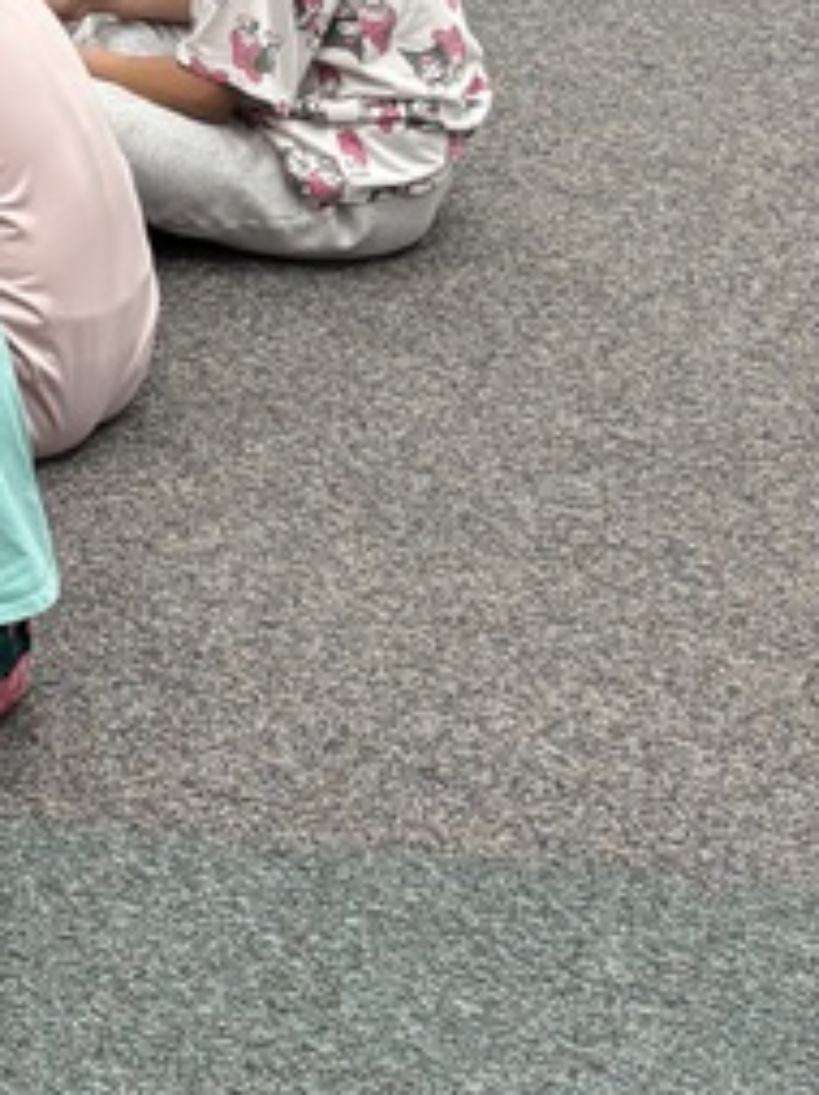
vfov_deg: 15.8
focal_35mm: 105
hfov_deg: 12.4
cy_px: -910
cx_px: -828
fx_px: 3318
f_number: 1.6
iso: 160
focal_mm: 5.96
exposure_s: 1/60
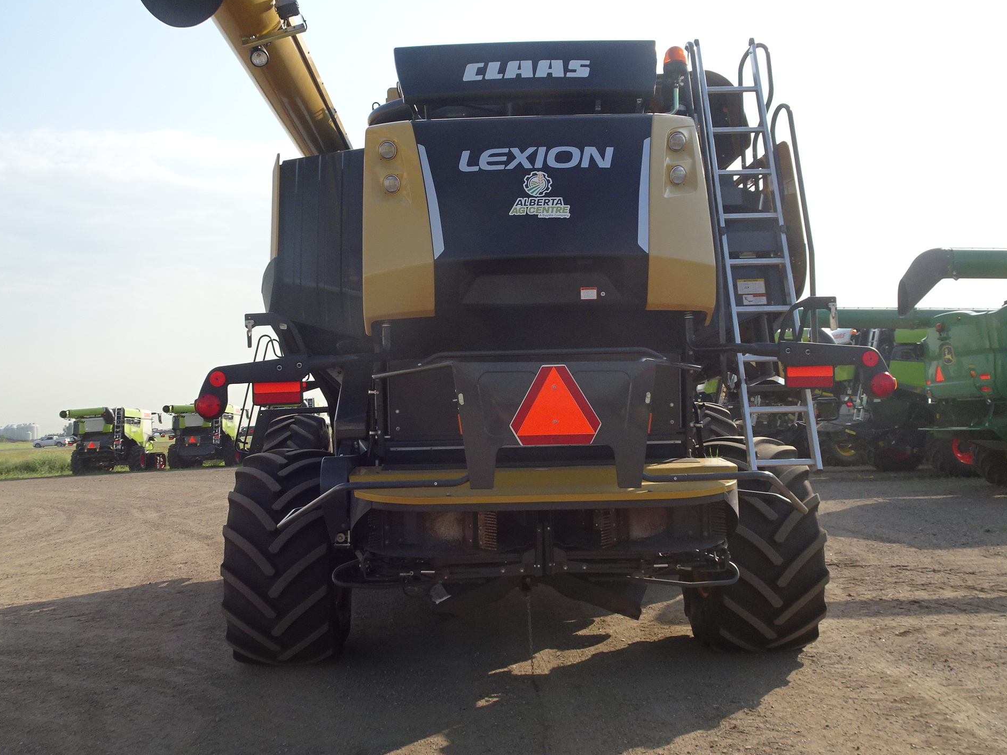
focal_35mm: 33
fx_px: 960
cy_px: 343
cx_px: 465
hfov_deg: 55.3
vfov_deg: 42.9
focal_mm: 4.1
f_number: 3.5
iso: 80
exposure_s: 1/640
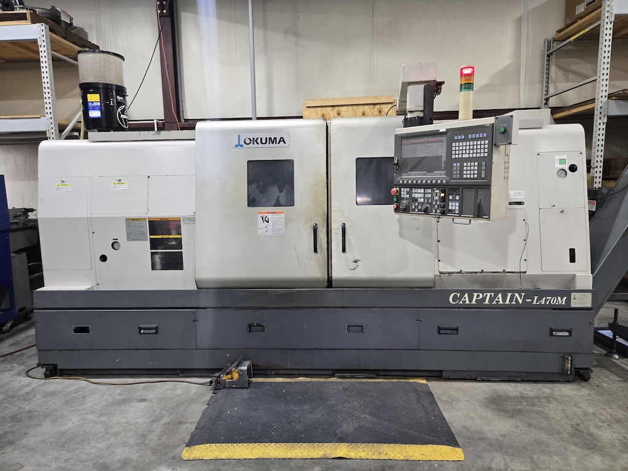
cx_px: 314
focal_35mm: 23
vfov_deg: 58.9
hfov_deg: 73.9
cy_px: 236
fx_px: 417
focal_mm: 5.4
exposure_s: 1/120
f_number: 1.8
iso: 250
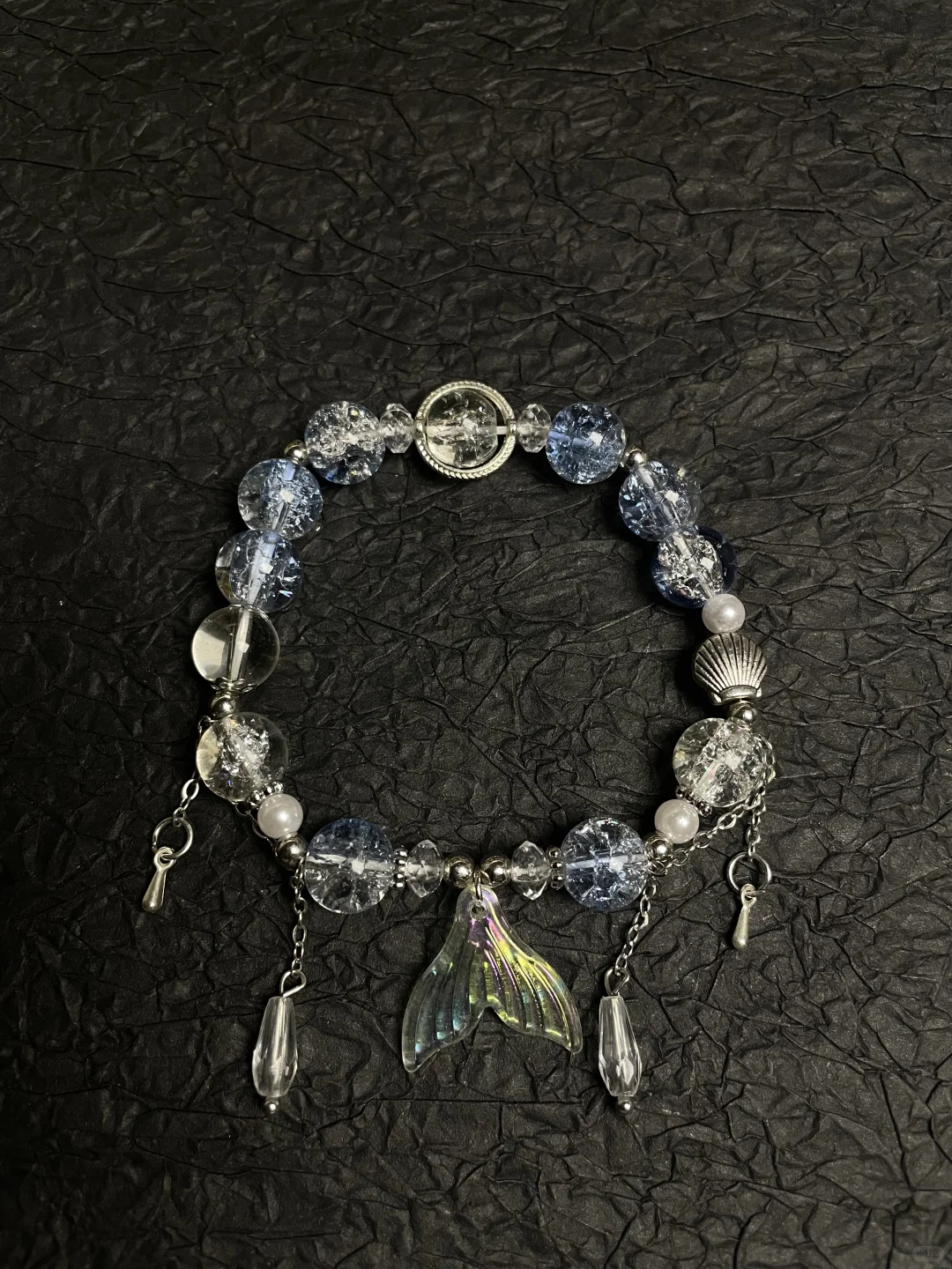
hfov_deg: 53.1
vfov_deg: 67.3
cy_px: 634
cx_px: 476
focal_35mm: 26
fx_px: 953
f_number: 1.6
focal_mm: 4.2
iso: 160
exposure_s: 1/50
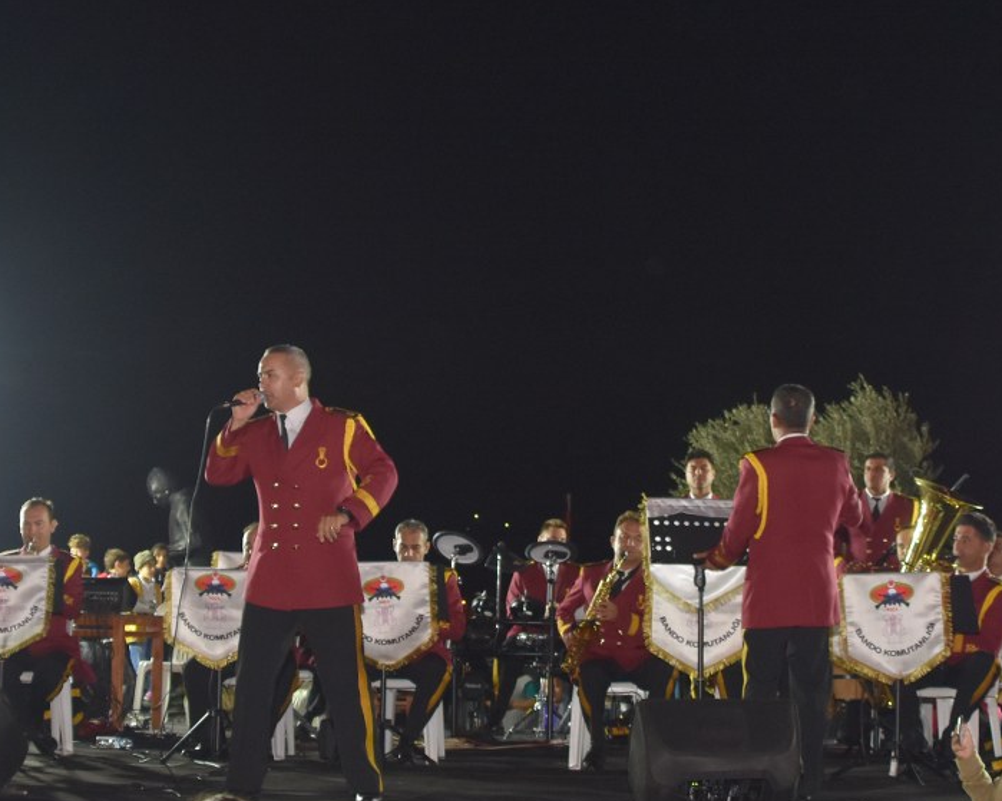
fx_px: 1720
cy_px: 392
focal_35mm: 58
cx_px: 513
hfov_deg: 32.5
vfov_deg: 26.2
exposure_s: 1/60
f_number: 4
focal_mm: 18
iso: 640
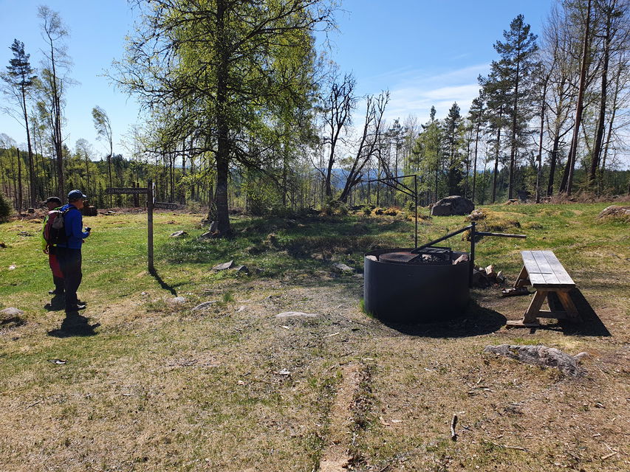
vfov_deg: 53.1
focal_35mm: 26
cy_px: 236
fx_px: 473
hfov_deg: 67.3
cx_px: 315
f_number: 2.4
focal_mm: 4.32
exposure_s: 1/1456
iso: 50
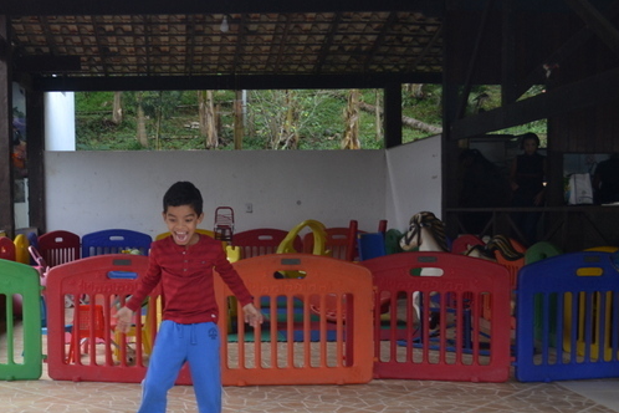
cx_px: 204
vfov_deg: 25.4
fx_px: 911
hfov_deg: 37.1
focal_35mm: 53
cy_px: 281
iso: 200
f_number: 4
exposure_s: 1/160
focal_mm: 22
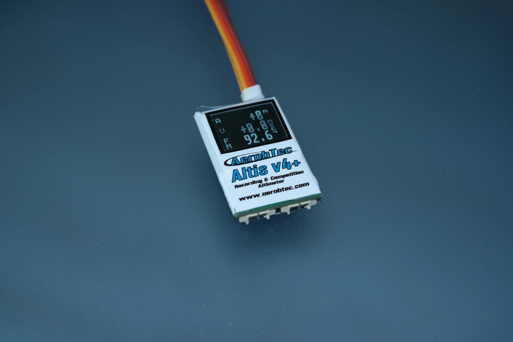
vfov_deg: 17.7
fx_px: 1097
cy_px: 171
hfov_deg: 26.3
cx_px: 256
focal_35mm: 77
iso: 400
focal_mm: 50
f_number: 8
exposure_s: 1/80
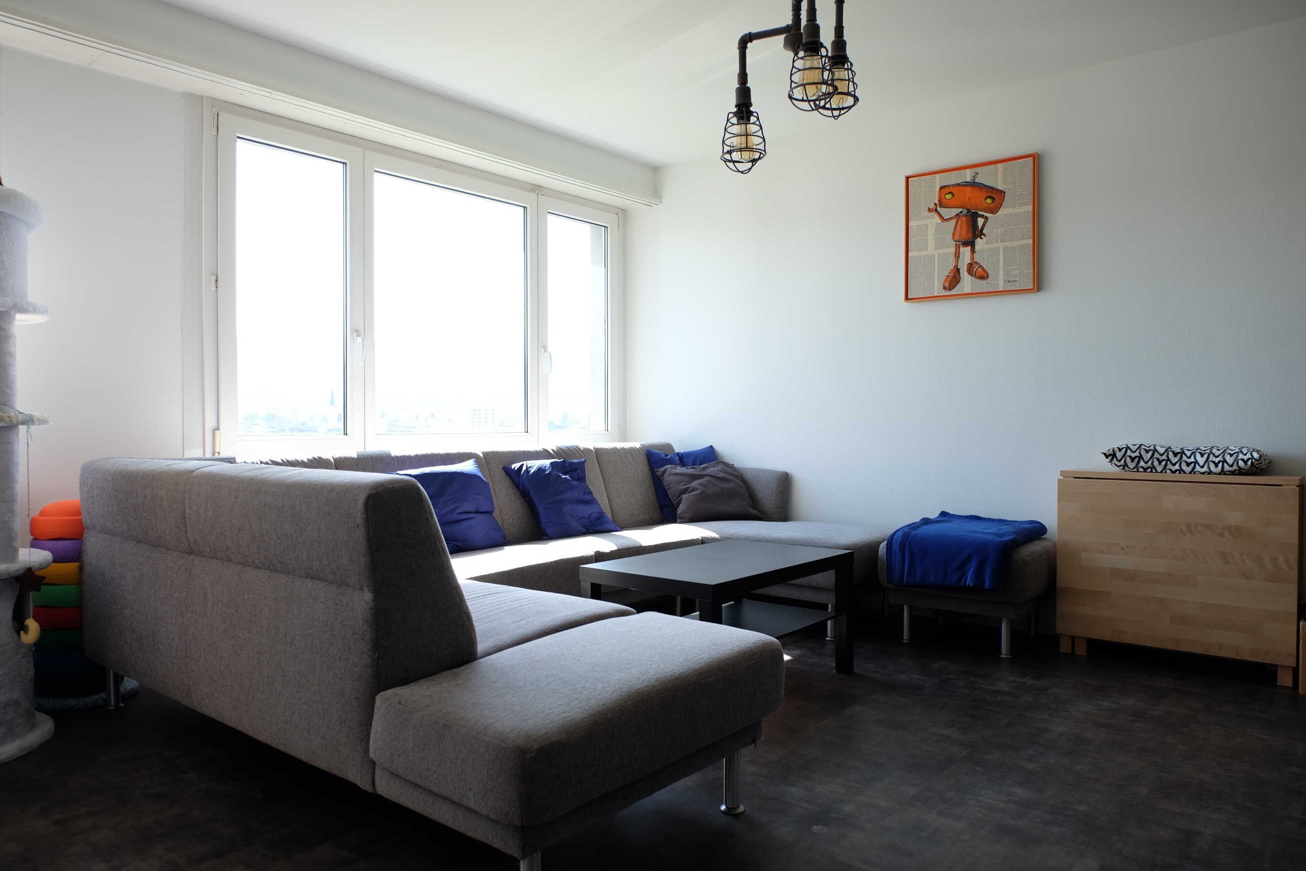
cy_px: 436
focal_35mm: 24
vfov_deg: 53.1
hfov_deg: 73.7
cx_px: 653
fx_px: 871
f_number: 2.8
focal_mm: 16
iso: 200
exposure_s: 1/150
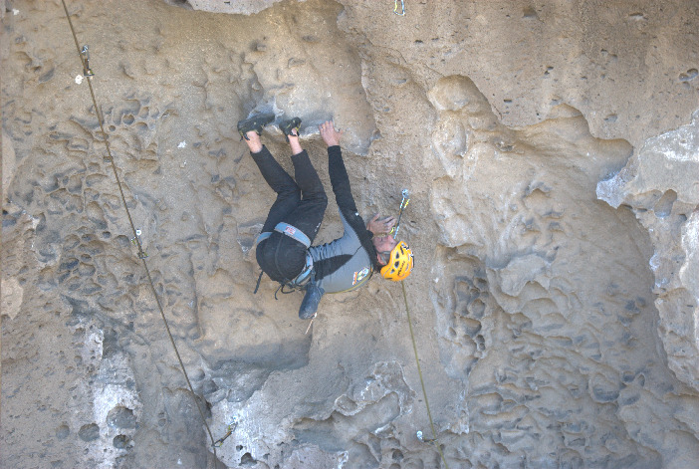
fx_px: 1517
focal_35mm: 78
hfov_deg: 25.9
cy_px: 234
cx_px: 350
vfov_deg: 17.6
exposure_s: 1/100
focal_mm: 52
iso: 200
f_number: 5
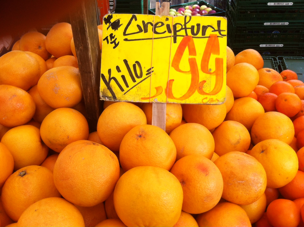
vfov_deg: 40.6
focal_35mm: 35
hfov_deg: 52.7
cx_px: 152
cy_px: 114
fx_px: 307
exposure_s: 1/219
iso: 80
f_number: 2.8
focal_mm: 3.85
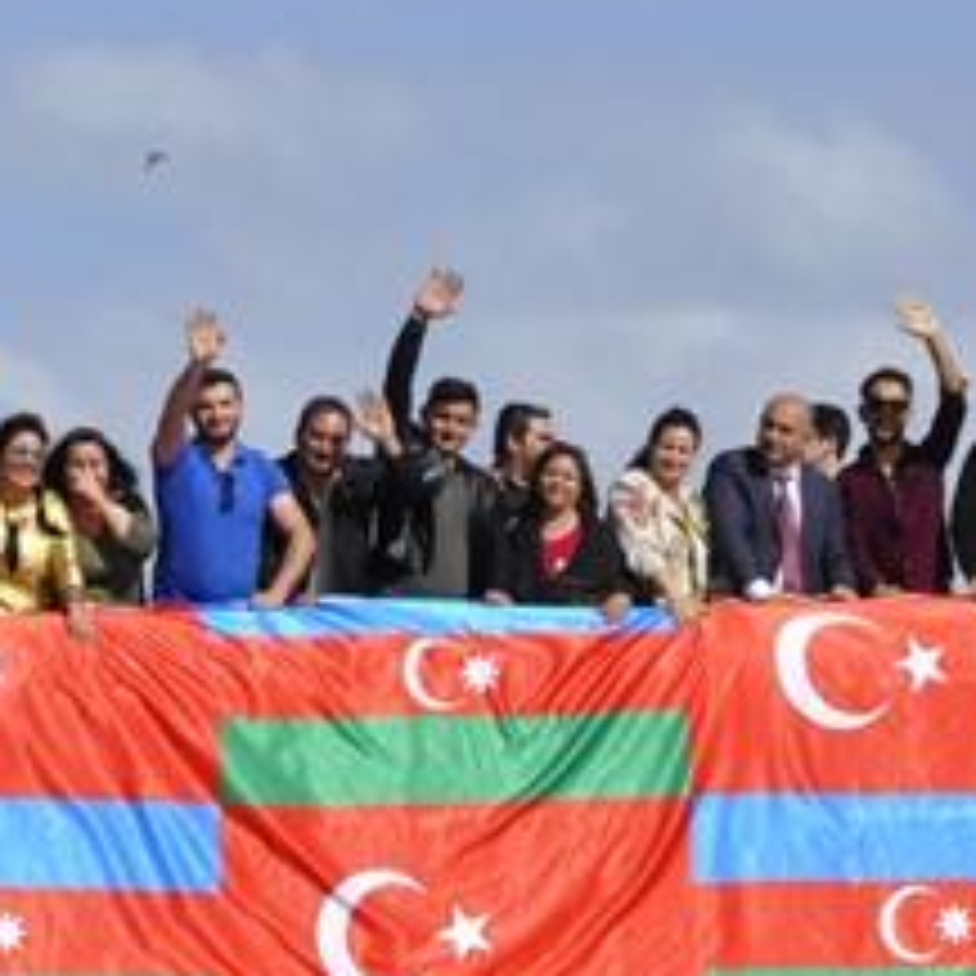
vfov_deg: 4.4
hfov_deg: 4.4
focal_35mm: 400
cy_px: 265
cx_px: 342
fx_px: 12768
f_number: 10
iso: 800
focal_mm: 105
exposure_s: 1/1600
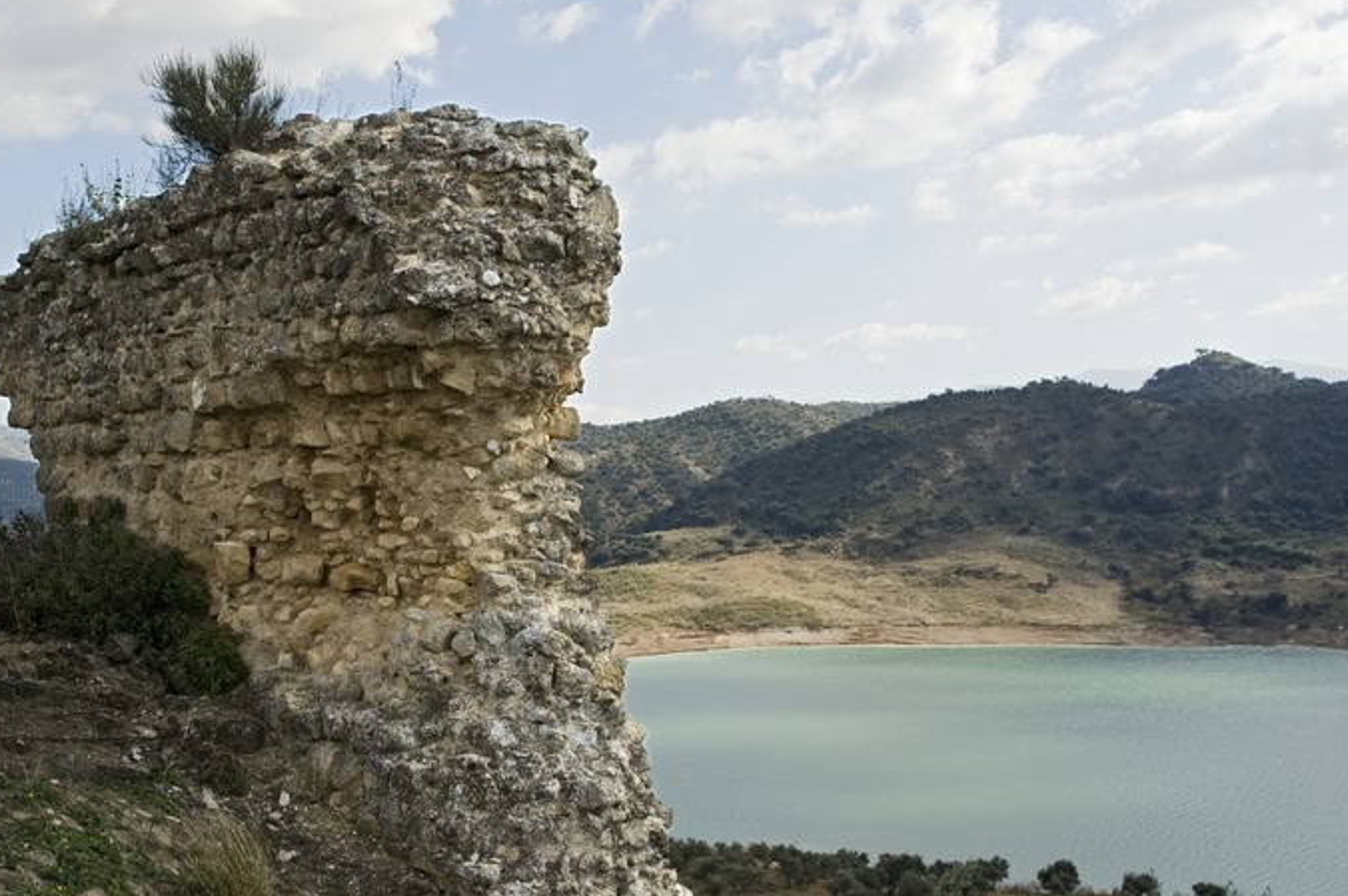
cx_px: 487
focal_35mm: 47
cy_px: 524
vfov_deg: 28.6
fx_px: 1759
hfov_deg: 41.6
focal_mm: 31
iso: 200
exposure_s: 1/500
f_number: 7.1
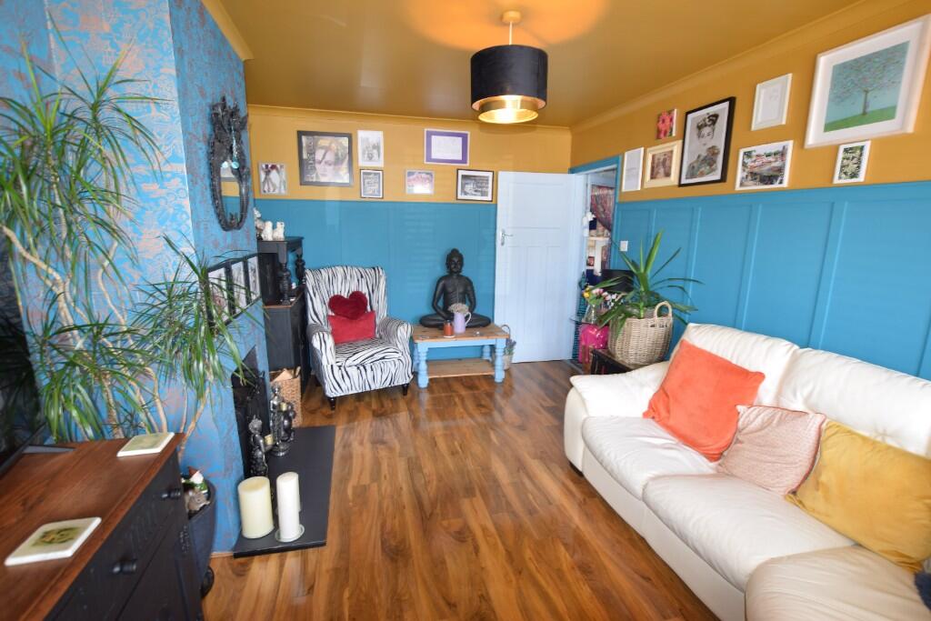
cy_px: 310
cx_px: 466
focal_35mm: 16
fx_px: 427
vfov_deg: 72.1
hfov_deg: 95.0
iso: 100
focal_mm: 11
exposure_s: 1/4
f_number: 4.5
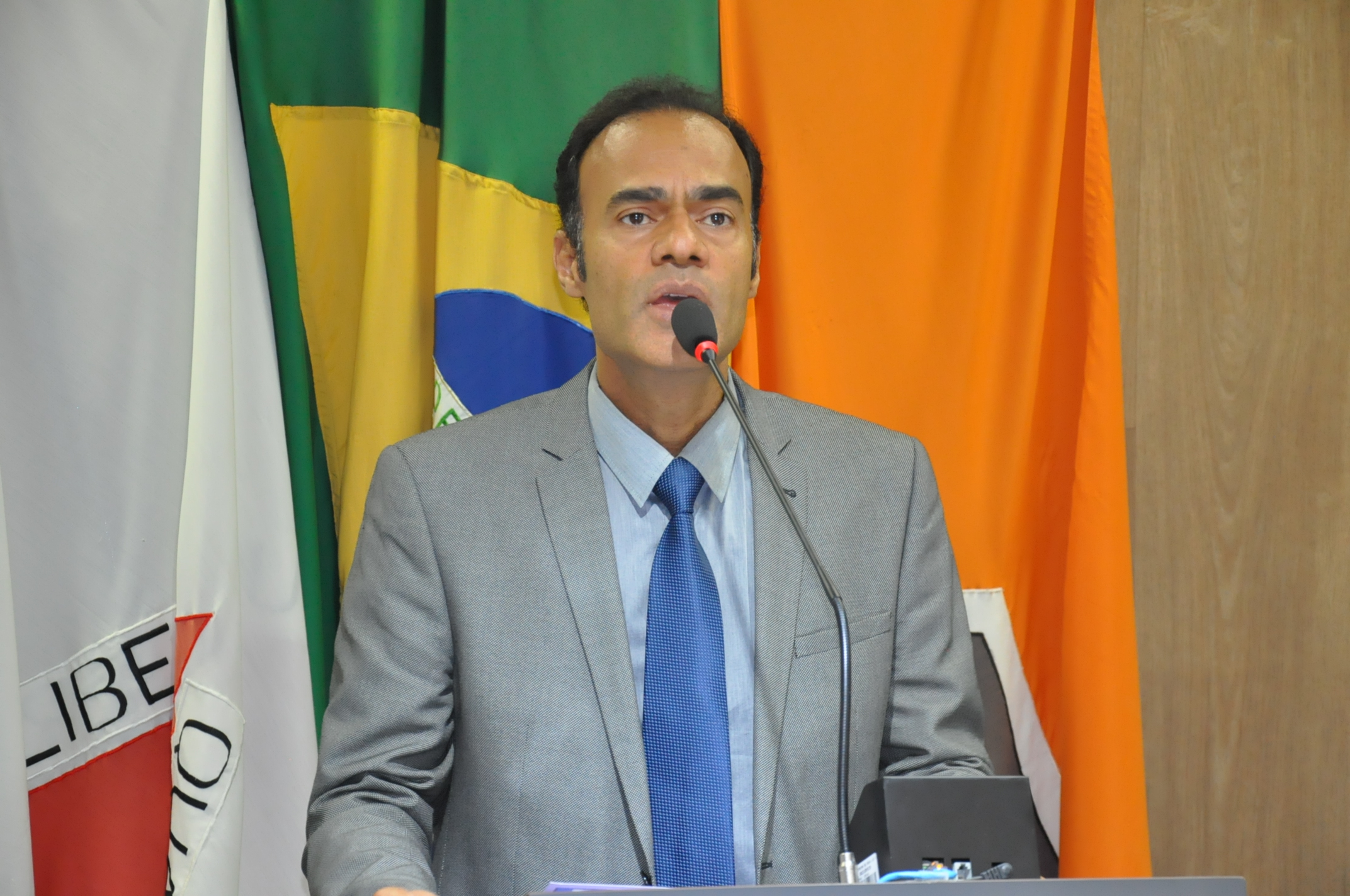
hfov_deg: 20.6
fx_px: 3708
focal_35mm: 99
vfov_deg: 13.8
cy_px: 448
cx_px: 675
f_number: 5.3
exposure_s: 1/60
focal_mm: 66
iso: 2000
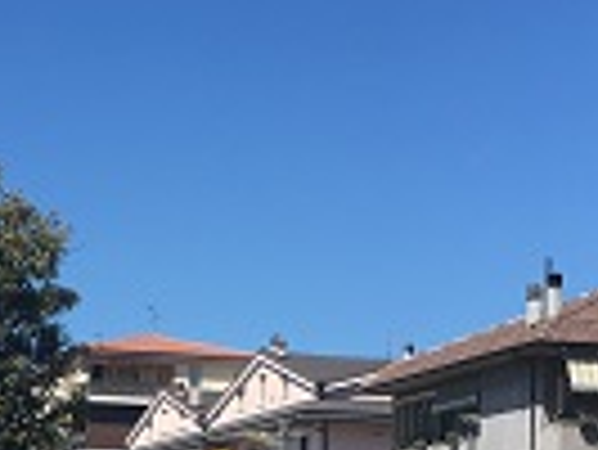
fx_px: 1885
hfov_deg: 18.0
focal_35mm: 109
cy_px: 727
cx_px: 247
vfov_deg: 12.7
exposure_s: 1/2137
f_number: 2.2
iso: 25
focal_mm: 4.15
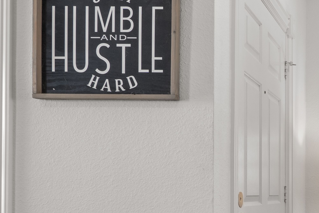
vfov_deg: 24.4
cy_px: 191
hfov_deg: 30.6
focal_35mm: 54
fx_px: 478
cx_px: 394
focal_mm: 18
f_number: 11
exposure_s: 1/2.5
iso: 640
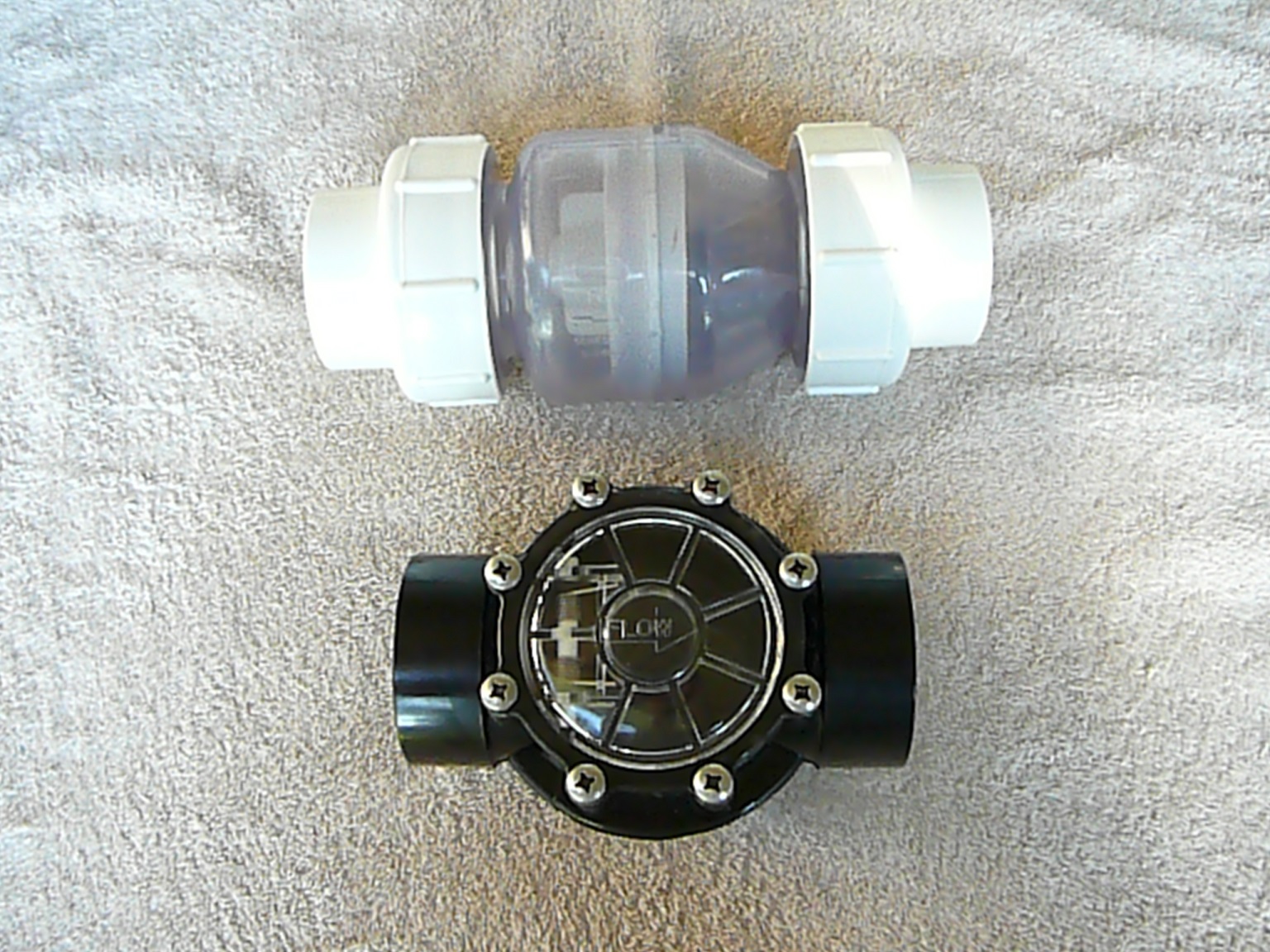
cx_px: 635
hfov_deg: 52.6
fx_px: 1284
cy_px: 476
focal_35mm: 35
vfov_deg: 40.7
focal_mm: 5.2
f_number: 2.8
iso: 800
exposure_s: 1/320
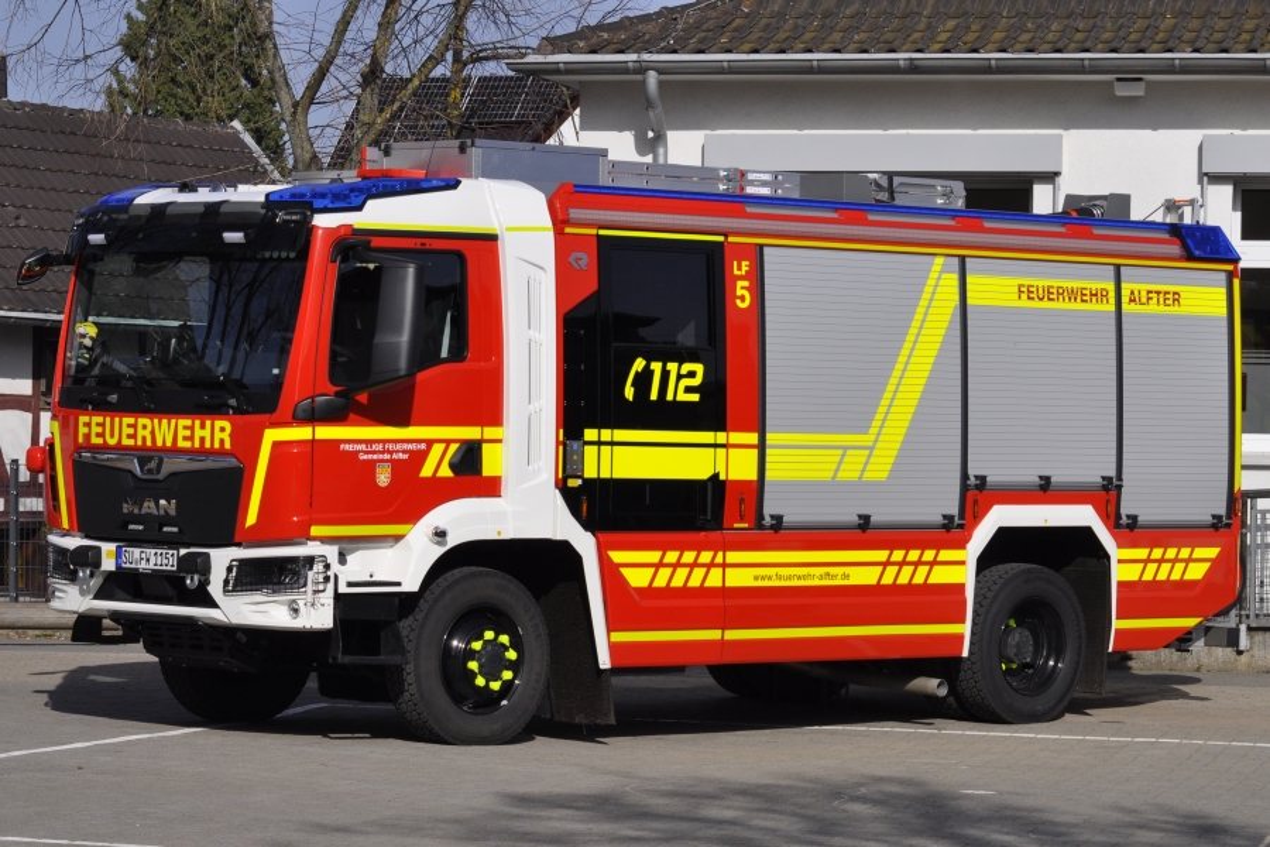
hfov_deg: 19.5
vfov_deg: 13.0
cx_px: 635
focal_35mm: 105
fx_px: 3704
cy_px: 424
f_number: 10
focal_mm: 70
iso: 500
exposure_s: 1/1600
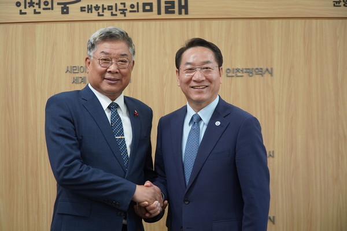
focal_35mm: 63
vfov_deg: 21.6
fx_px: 607
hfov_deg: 31.9
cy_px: 116
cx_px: 174
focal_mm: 42
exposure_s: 1/200
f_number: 4
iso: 1250
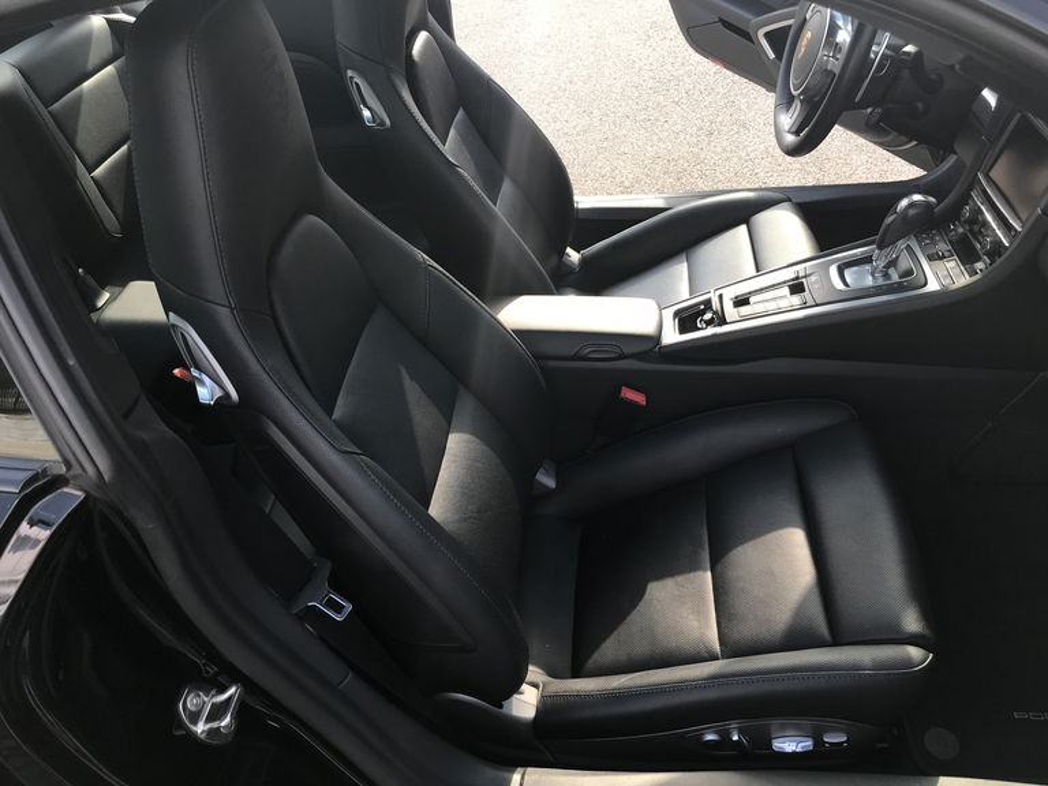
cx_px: 524
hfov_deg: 63.4
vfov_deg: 49.7
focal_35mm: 28
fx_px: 848
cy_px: 393
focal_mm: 3.99
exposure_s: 1/291
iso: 20
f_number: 1.8
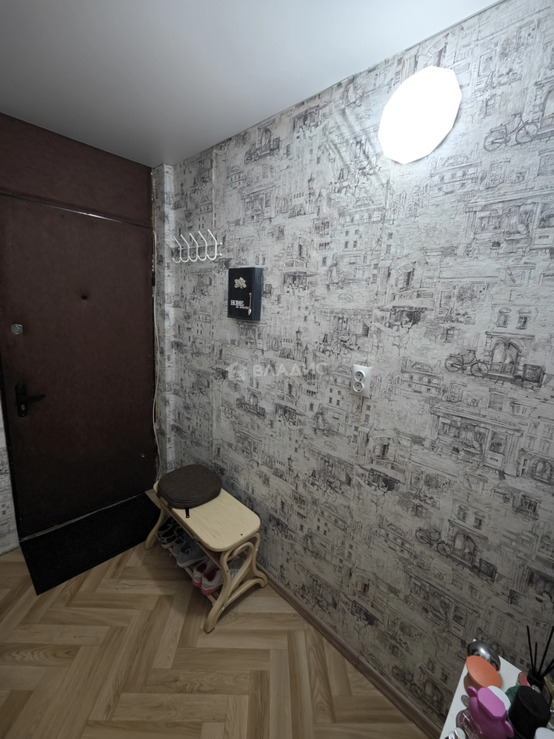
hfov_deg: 85.7
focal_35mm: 14
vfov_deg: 102.1
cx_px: 277
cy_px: 370
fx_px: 299
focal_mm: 2.16
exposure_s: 1/50
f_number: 2.2
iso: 100
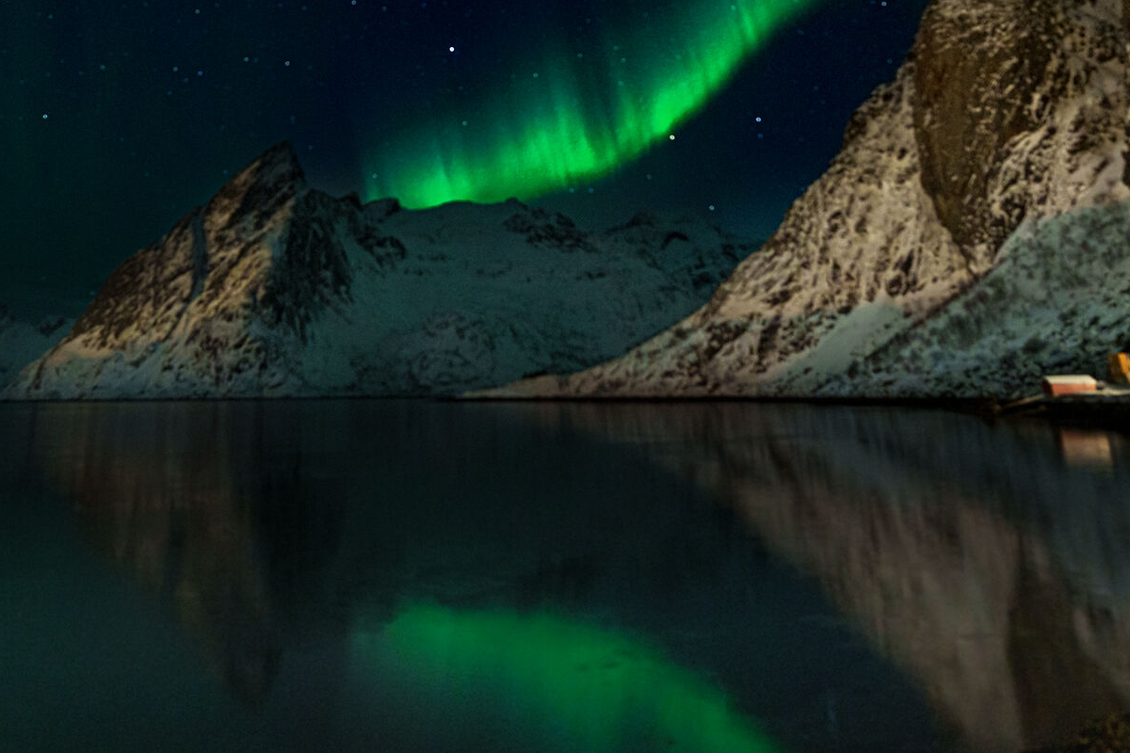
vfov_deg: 41.9
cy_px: 50
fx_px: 879
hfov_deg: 65.0
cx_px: 463
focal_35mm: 28
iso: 2000
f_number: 1.8
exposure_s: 3.2
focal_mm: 14
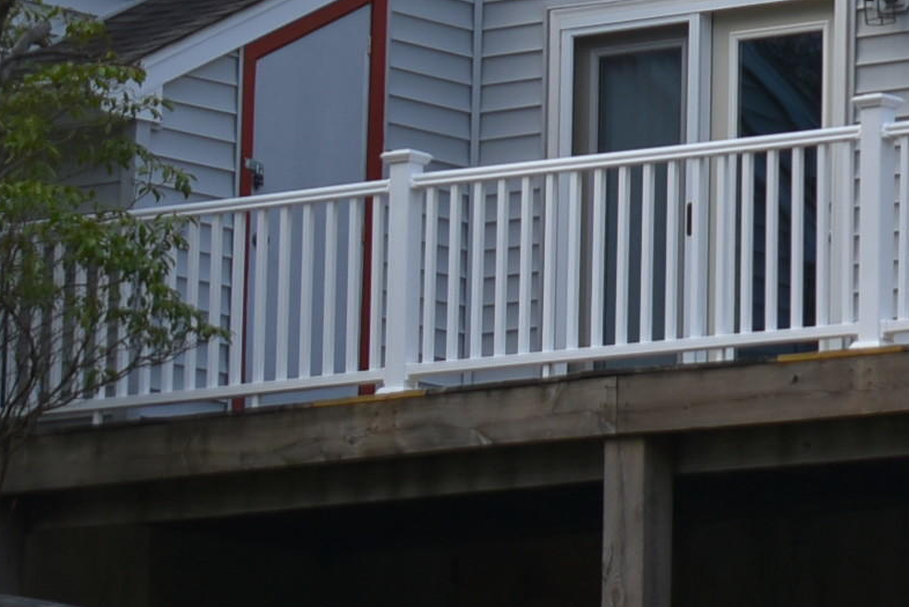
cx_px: 1551
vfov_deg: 4.6
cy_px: -202
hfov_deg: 6.8
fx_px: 7503
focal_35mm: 297
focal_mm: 52
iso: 200
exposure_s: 1/250
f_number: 6.3
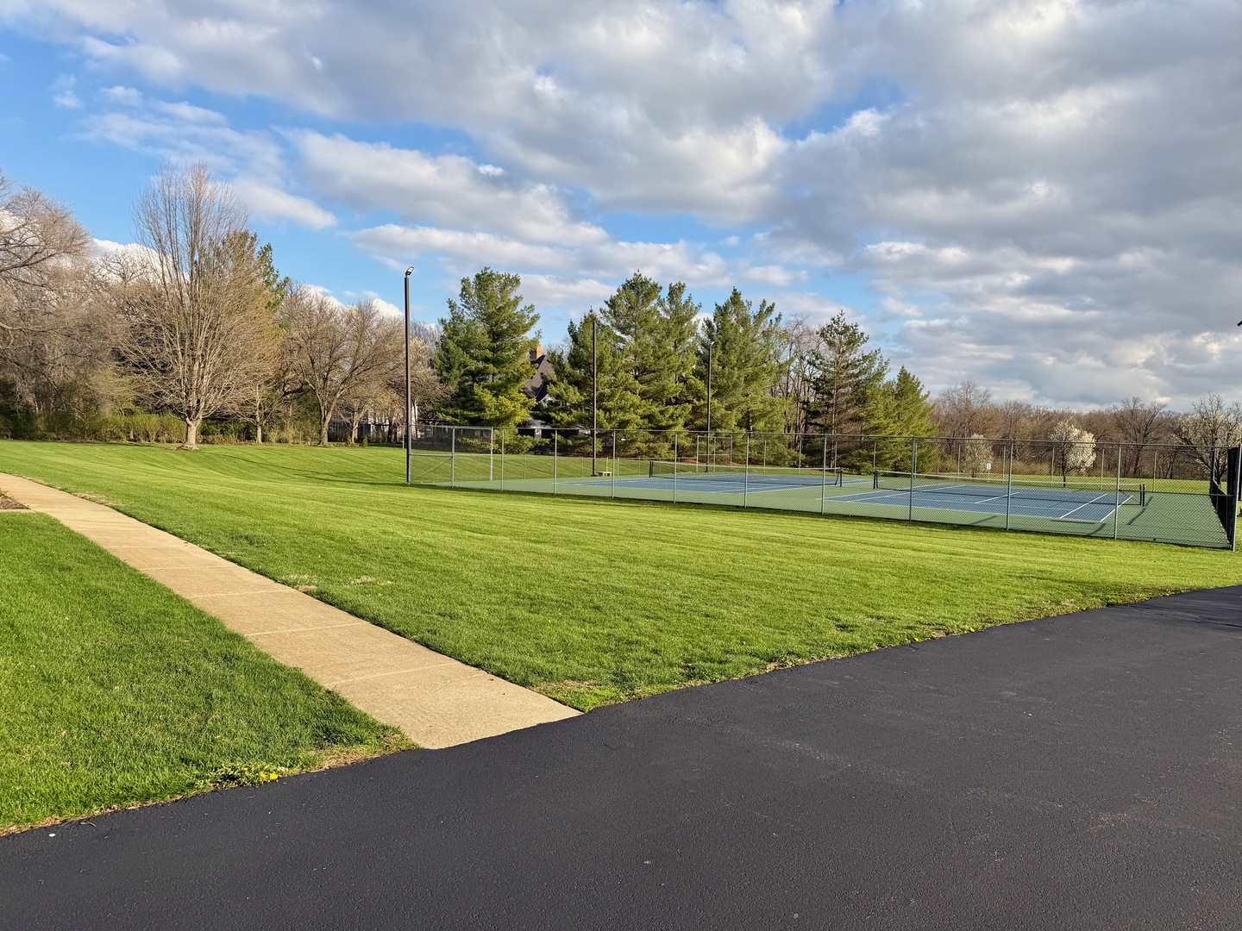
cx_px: 621
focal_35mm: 24
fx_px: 861
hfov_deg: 71.6
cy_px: 466
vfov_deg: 56.8
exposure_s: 1/3279
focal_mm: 6.76
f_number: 1.78
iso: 80
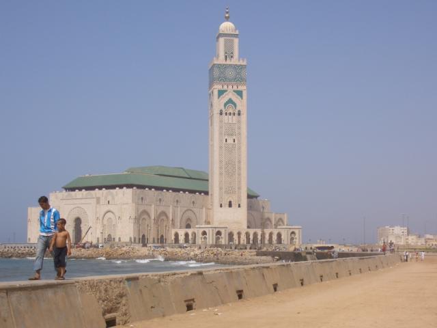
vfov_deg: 23.7
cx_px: 218
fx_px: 783
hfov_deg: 31.2
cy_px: 164
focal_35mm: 62
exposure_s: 1/400
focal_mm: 10.2
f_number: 5.6
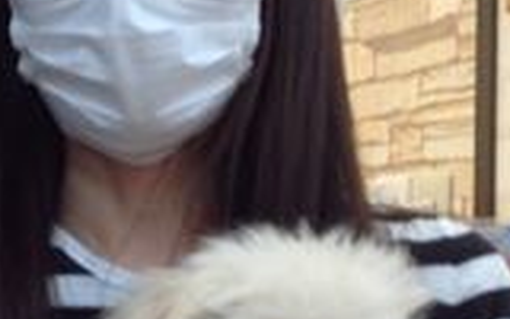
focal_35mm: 139
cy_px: 255
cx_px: -188
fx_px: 1932
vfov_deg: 9.4
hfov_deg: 14.3
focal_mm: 4.28
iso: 50
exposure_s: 1/30
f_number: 2.4
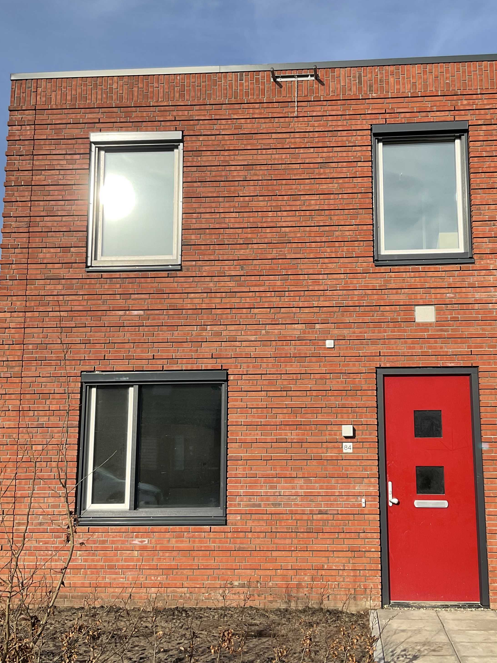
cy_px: 330
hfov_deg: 35.8
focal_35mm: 40
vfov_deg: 46.8
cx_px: 296
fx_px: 766
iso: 16
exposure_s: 1/1377
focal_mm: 3
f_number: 1.8
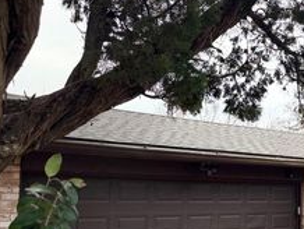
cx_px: 335
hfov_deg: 31.1
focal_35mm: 55
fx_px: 484
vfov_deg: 26.5
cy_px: 153
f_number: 1.78
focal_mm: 6.76
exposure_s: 1/2370
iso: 100
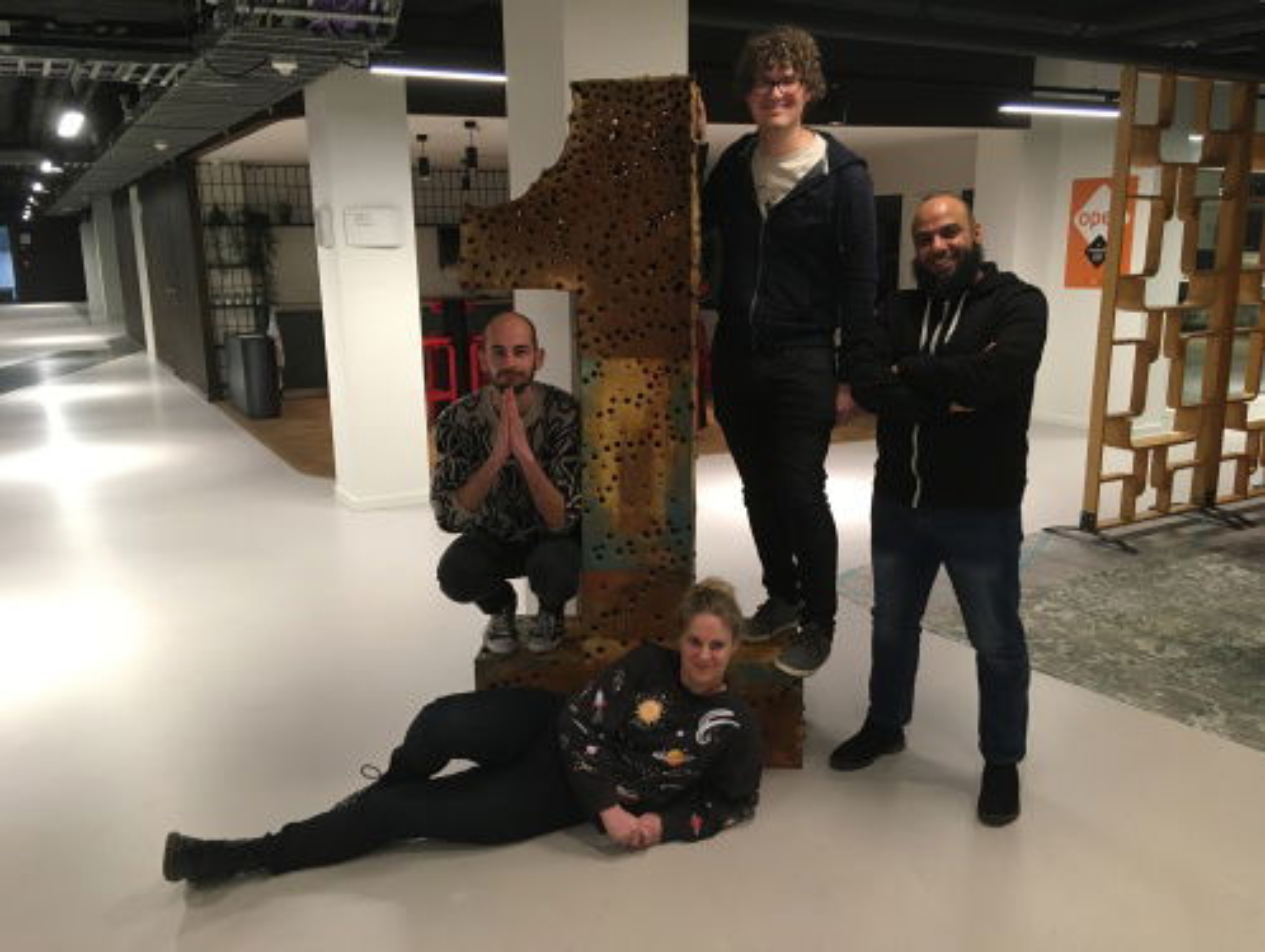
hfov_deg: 61.6
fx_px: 1061
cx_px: 632
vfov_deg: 48.3
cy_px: 476
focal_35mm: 29
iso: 160
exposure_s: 1/33
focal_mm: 4.15
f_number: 2.2
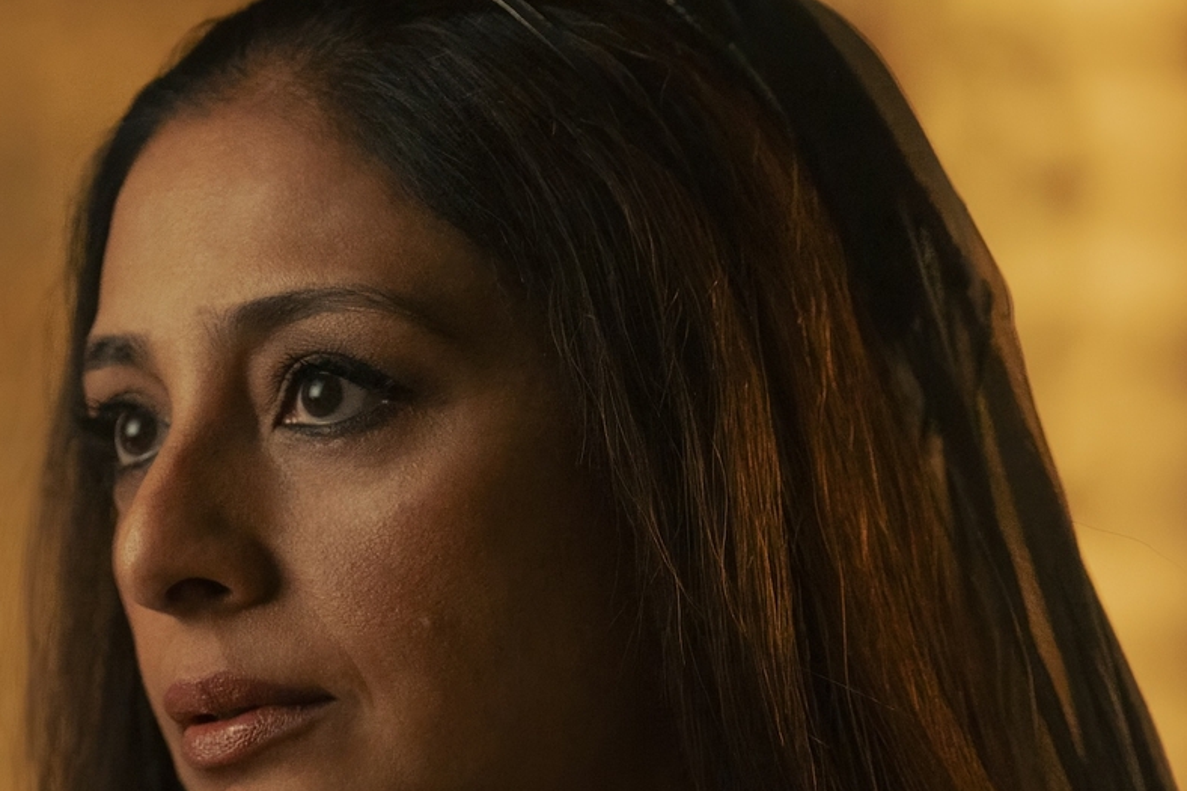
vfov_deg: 3.7
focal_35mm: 368
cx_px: 490
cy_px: 738
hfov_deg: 5.6
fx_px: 12130
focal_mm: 151
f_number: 2.8
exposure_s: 1/160
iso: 3200
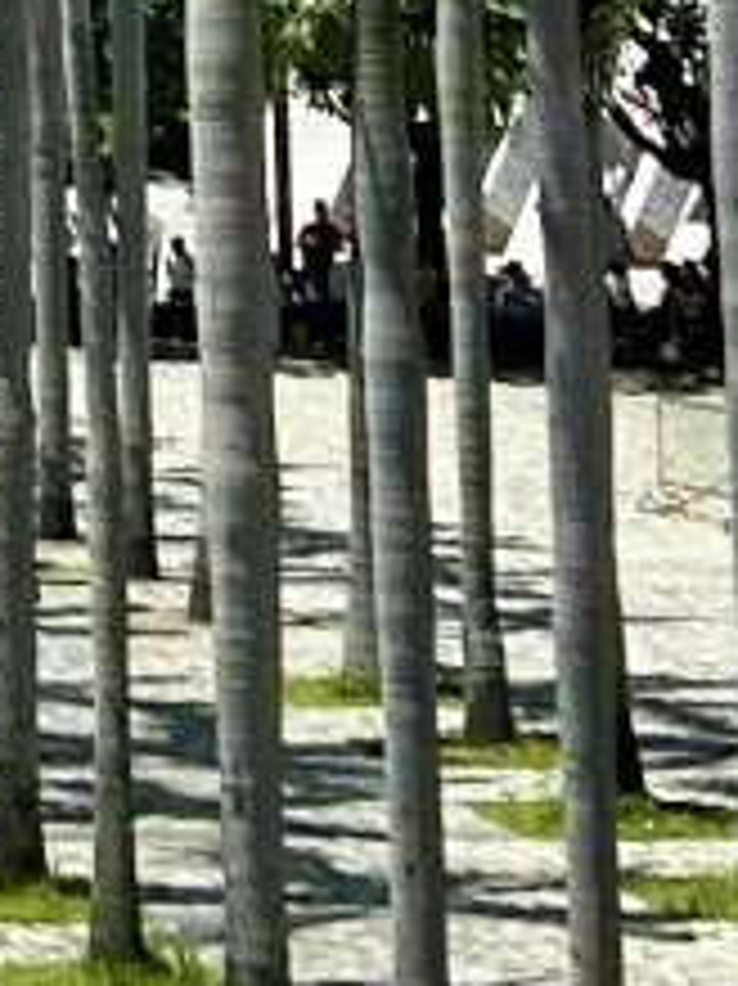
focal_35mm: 171
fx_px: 4866
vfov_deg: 10.6
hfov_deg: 7.9
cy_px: -954
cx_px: -1166
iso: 50
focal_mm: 5.7
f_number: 1.5
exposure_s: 1/6579
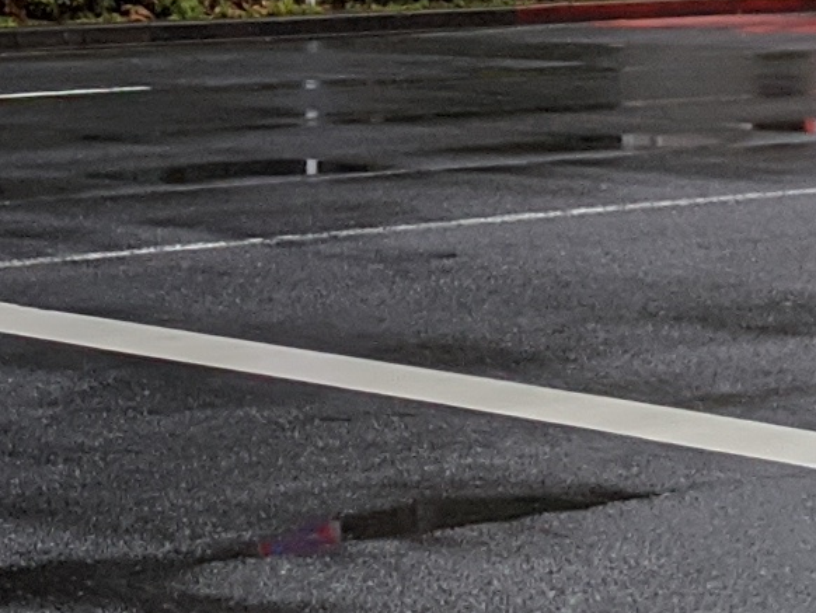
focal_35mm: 187
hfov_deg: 10.3
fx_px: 4410
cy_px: -433
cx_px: -258
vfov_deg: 7.7
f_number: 1.73
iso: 79
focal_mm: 4.38
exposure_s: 1/572
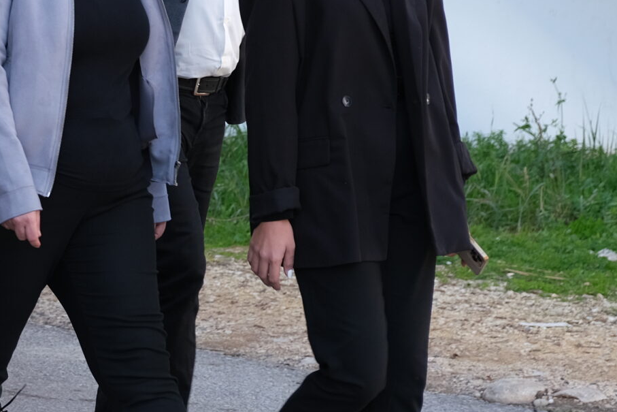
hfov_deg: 9.8
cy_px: 79
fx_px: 3531
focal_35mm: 206
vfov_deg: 6.7
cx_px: -164
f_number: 4
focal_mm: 48.4
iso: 200
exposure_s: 1/320
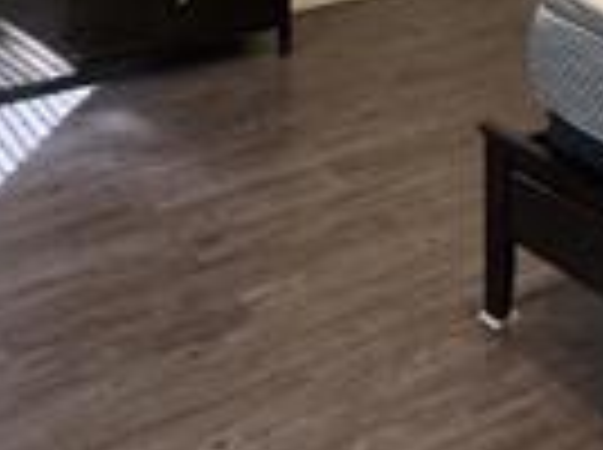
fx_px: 1165
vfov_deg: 18.3
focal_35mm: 67
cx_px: 450
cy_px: -302
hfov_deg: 28.6
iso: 200
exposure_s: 1/60
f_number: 2.2
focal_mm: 2.22
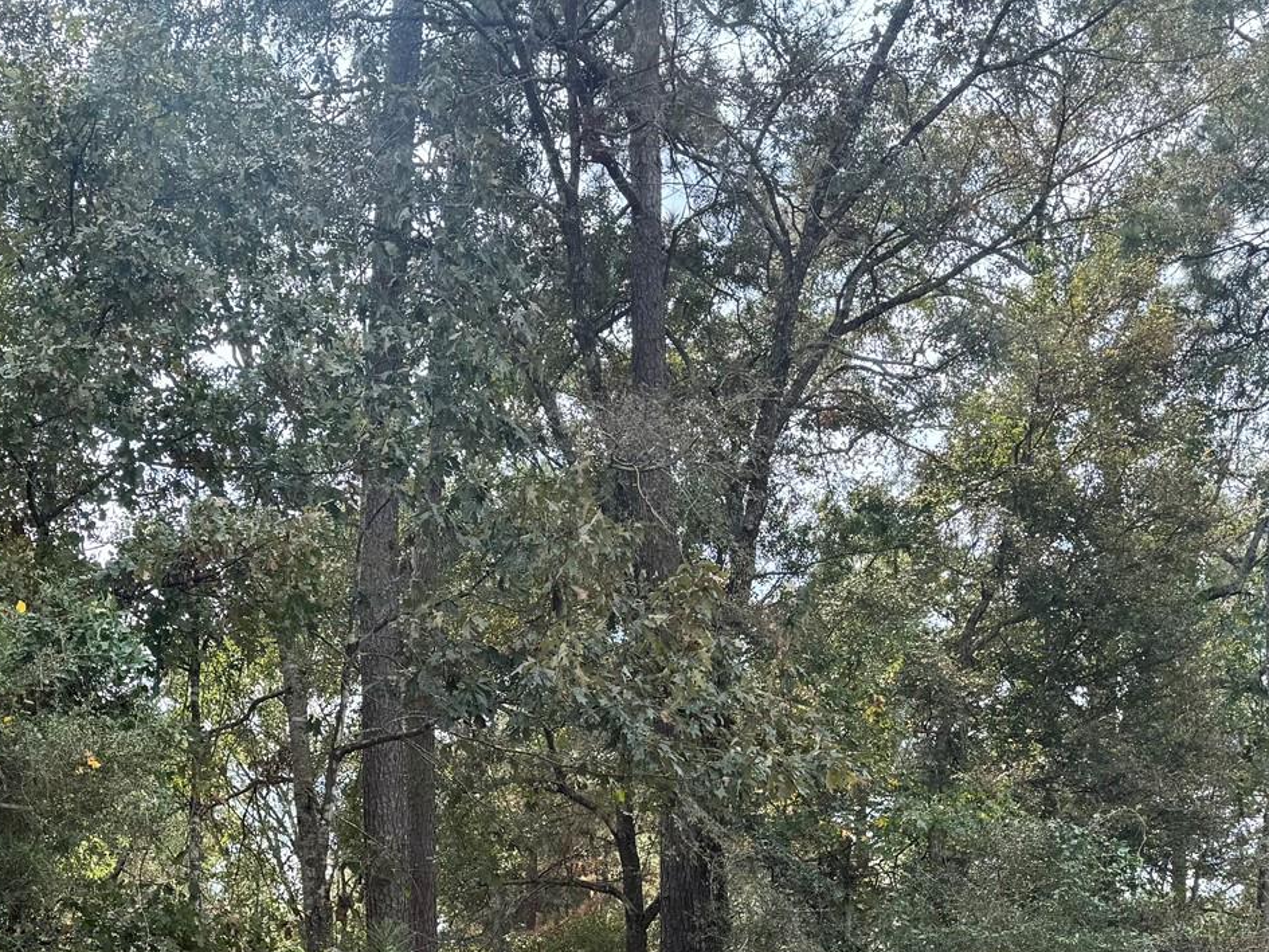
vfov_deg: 26.3
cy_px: 986
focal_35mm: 52
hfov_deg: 36.4
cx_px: 411
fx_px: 1907
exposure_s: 1/842
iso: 80
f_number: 1.78
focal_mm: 6.76
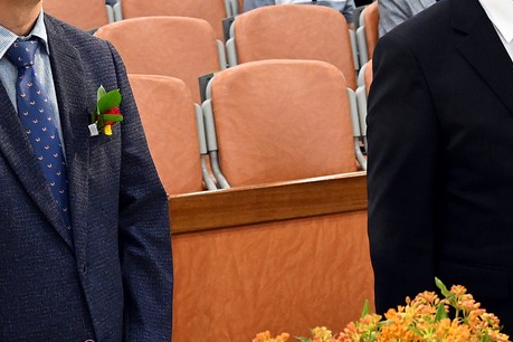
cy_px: 73
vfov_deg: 11.7
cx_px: 251
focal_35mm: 117
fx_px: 1667
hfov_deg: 17.5
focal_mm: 28
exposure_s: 1/125
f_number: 4.5
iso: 2800
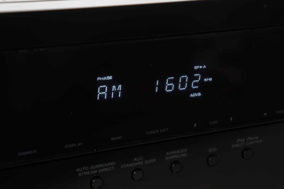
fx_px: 626
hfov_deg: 25.6
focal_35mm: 80
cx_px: 142
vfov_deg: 17.1
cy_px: 94
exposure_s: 1/5
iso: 200
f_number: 5
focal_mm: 53
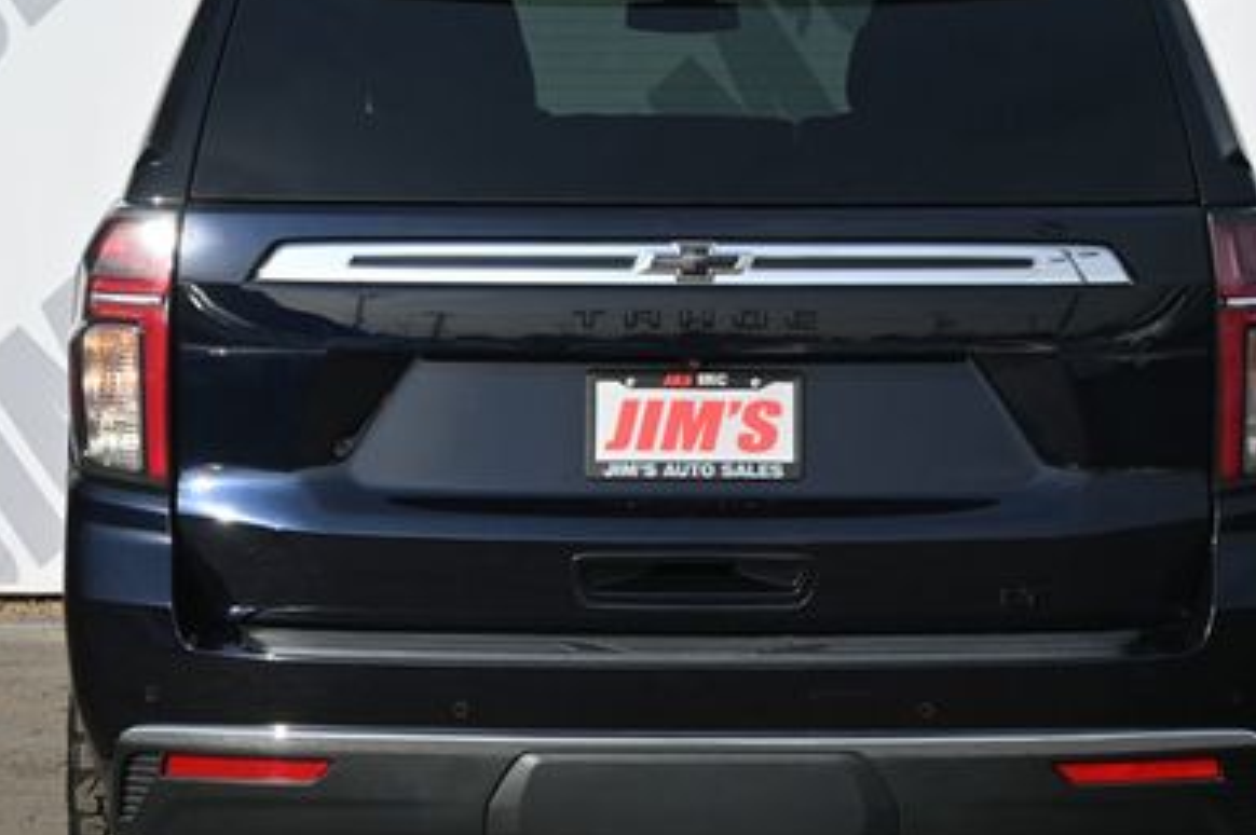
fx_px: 3800
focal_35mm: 109
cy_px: 405
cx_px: 690
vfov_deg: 12.5
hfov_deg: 18.8
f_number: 6
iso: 125
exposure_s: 1/250
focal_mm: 44
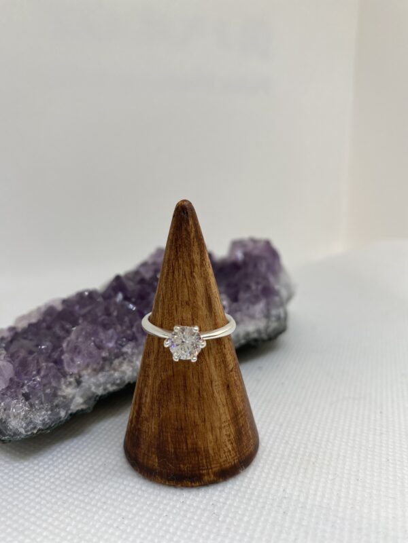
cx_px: 204
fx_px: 409
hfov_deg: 53.1
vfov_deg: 67.3
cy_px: 272
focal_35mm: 26
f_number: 1.8
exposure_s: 1/155
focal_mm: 4.25
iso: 32
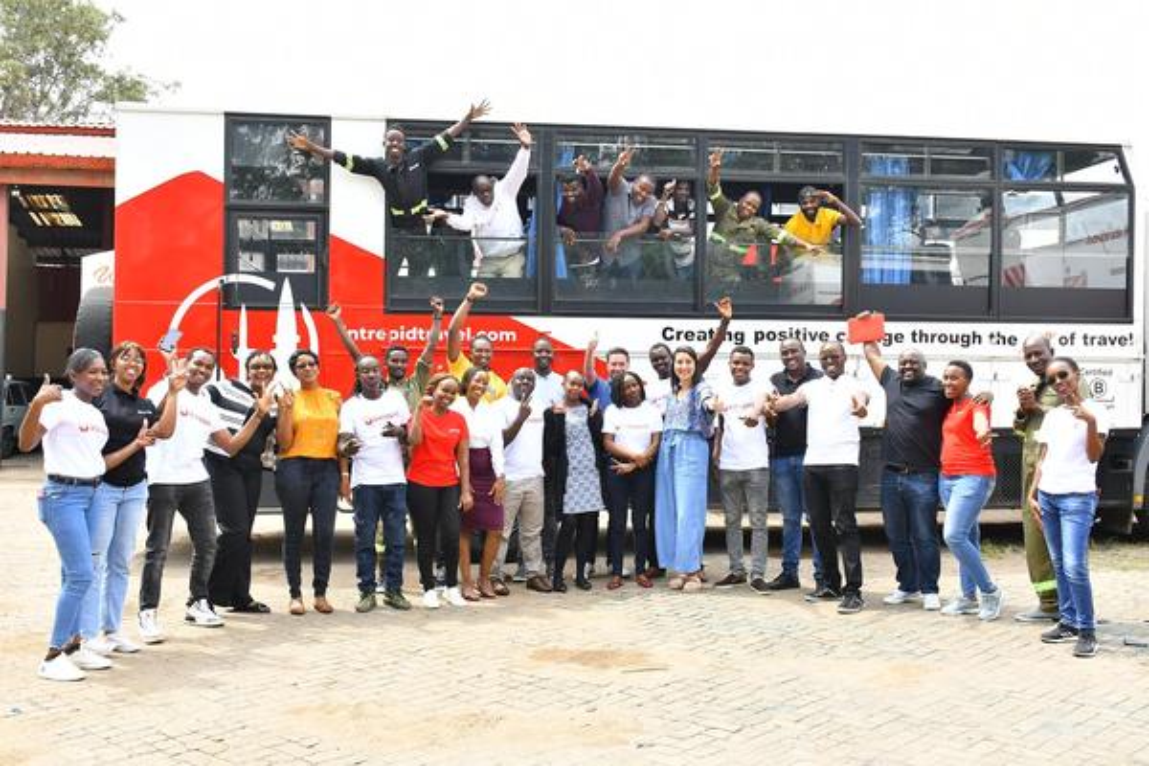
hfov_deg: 53.1
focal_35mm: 36
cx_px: 574
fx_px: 1149
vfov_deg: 36.9
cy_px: 383
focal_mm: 24
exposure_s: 1/200
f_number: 7.1
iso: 320
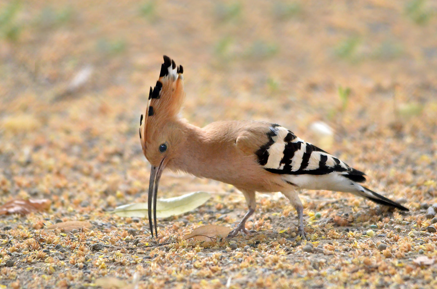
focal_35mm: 842
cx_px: 226
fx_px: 10195
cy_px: 152
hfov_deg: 2.5
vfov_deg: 1.6
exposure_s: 1/1250
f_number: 6.3
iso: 4500
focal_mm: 500
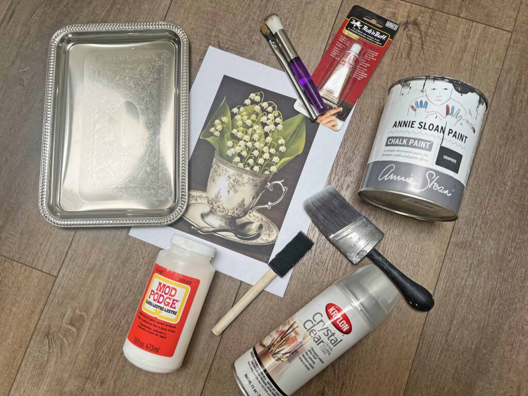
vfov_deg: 53.1
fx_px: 397
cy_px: 198
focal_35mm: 26
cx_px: 264
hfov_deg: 67.3
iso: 40
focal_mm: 5.7
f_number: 1.5
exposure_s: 1/256
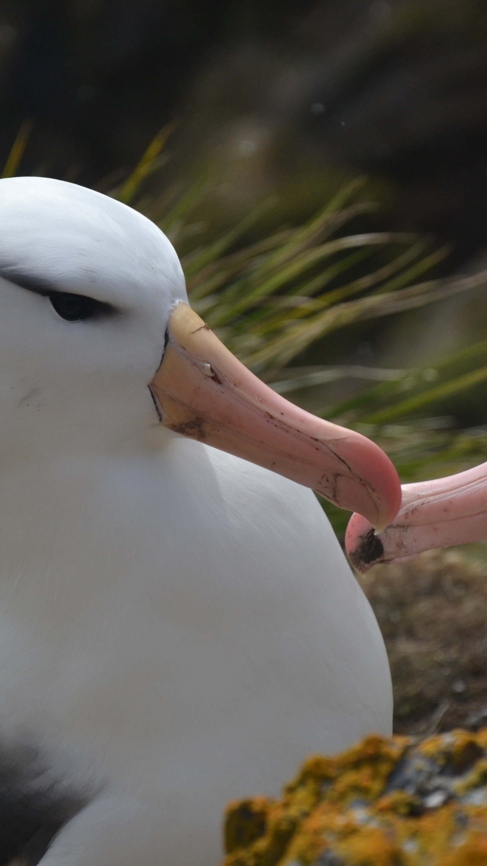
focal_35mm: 248
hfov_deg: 4.9
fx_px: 5688
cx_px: 356
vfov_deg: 8.7
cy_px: 433
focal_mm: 105
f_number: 5.6
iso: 400
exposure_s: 1/1000
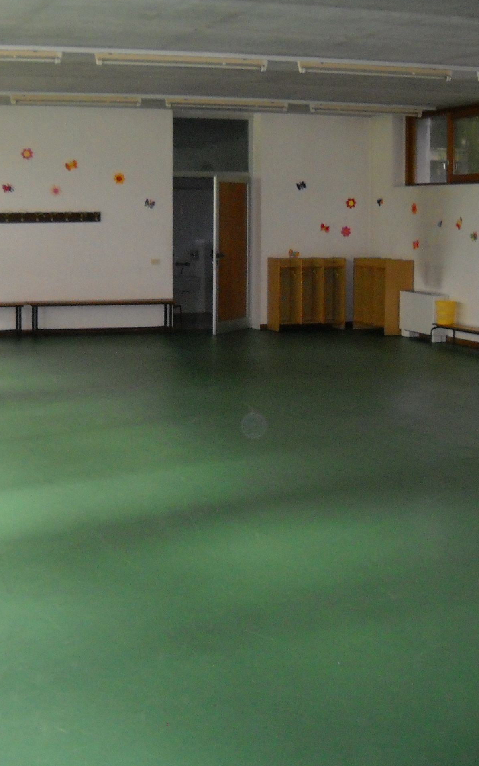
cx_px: 157
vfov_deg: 34.5
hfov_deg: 21.9
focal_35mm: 59
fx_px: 1232
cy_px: 378
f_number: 3.1
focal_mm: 6.72
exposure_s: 1/30
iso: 400
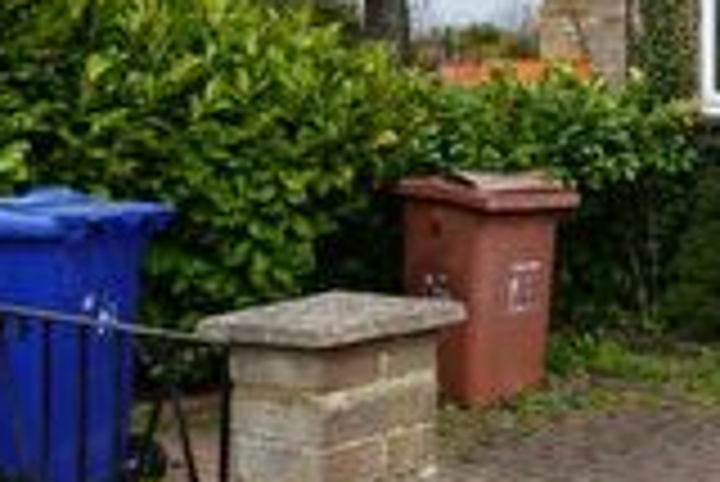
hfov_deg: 23.2
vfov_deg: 19.4
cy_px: 137
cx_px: 1084
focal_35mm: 70
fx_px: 1401
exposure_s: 1/80
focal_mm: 16
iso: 100
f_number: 10
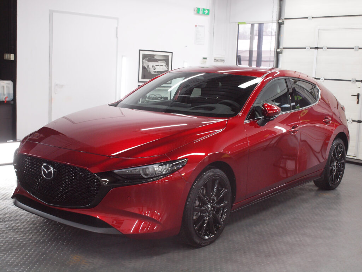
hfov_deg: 38.2
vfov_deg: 29.1
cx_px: 181
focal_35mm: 50
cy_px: 136
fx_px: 523
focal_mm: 25
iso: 640
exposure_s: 1/60
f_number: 4.7
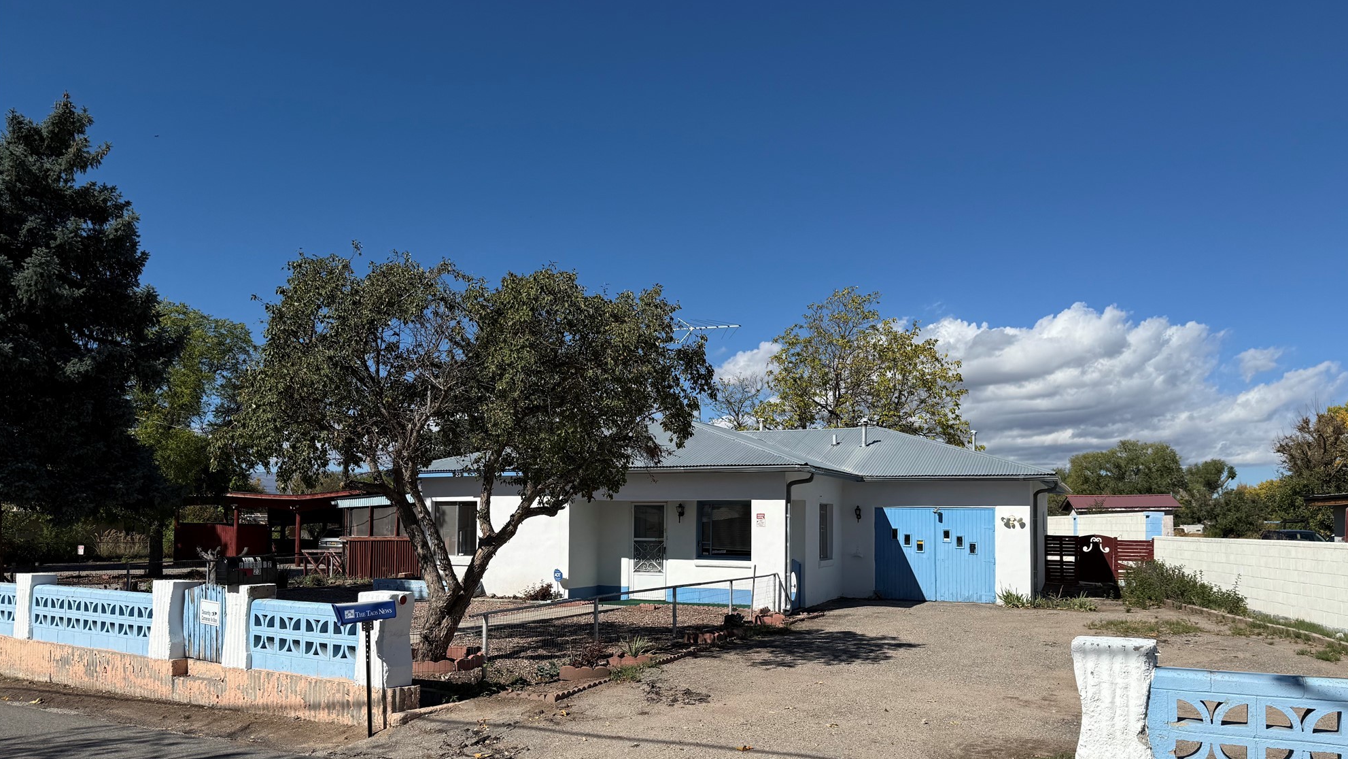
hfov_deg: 69.8
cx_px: 693
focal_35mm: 27
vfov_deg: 42.5
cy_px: 488
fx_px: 965
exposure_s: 1/8130
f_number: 1.78
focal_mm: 6.76
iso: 80
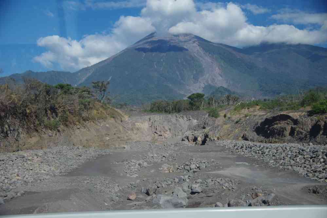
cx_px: 164
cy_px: 109
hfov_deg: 40.3
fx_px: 445
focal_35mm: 49
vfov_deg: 27.5
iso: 100
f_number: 4
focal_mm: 32.5
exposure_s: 1/320
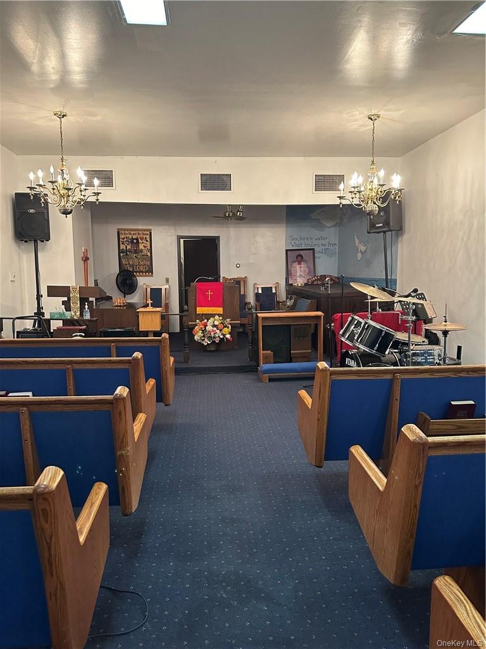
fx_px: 449
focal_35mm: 24
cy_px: 324
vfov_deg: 71.6
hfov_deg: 56.8
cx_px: 243
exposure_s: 1/60
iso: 400
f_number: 1.78
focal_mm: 6.86
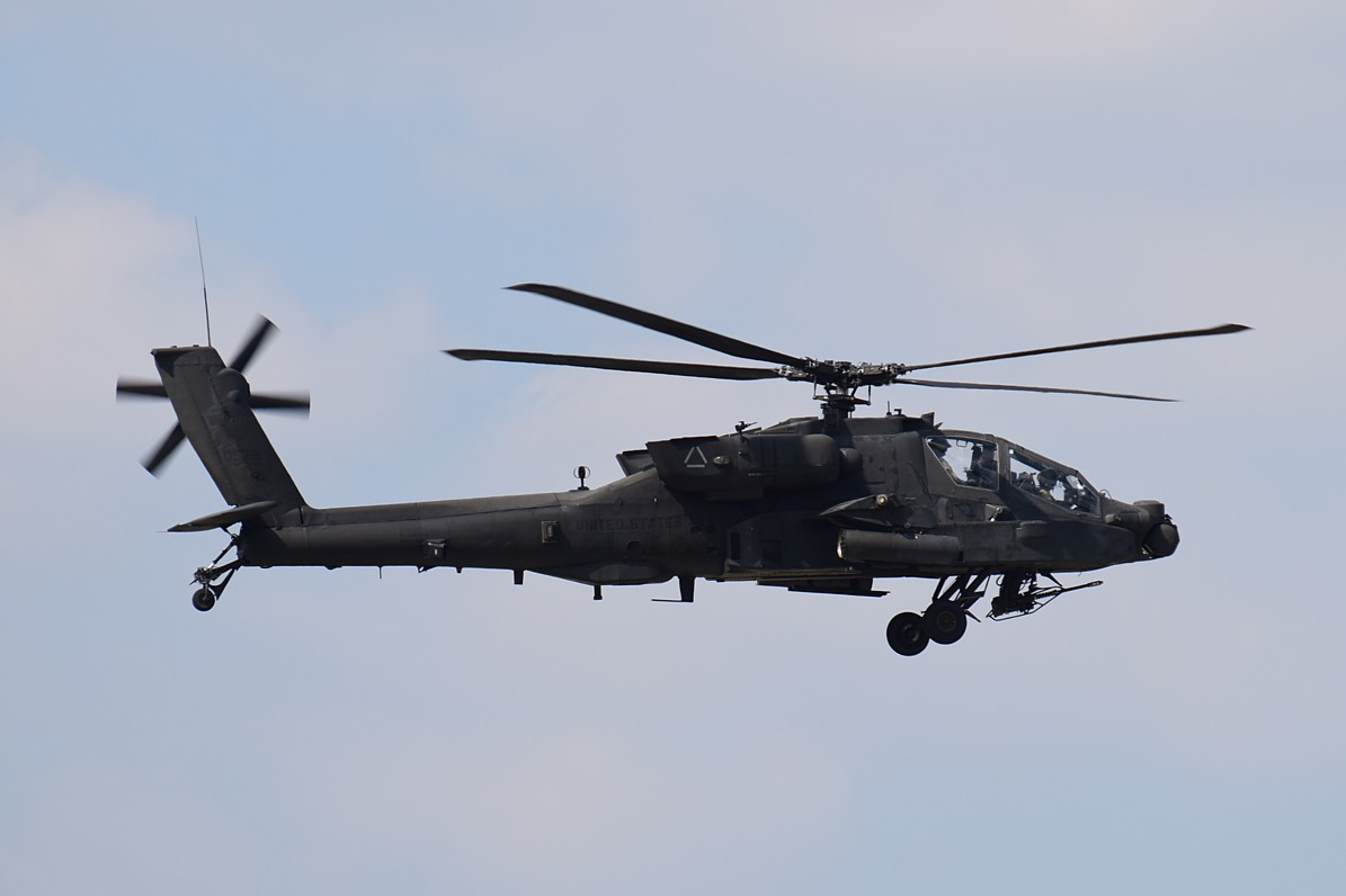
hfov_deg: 4.0
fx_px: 19062
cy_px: 448
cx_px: 673
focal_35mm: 510
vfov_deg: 2.7
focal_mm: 340
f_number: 8
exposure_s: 1/1000
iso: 200
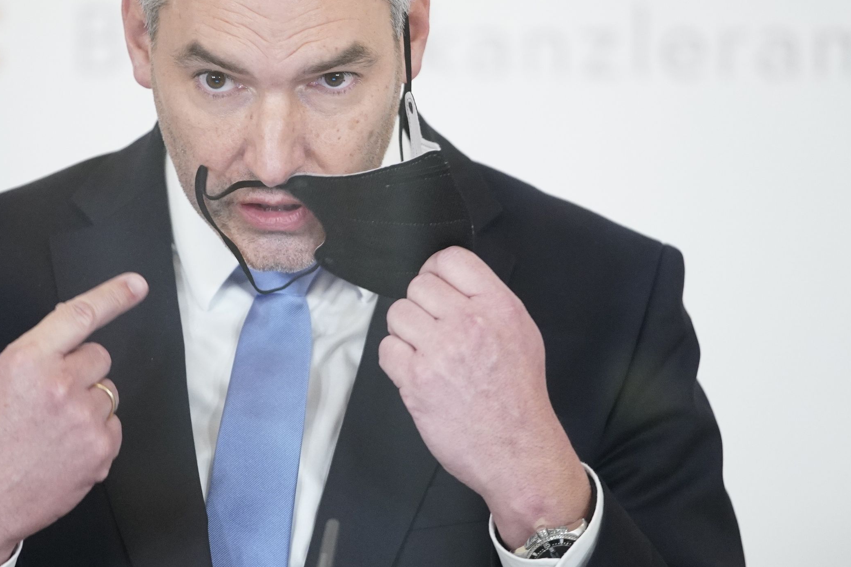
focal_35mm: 384
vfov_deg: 3.6
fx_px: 9077
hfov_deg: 5.4
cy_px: 267
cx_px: 324
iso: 4000
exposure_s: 1/400
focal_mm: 200
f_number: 2.8
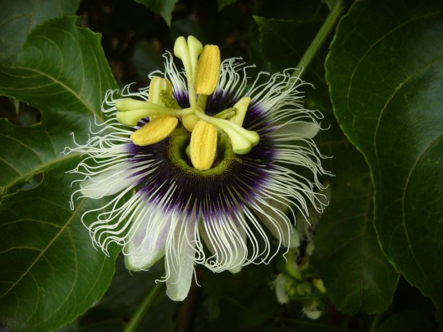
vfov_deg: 40.7
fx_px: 448
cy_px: 166
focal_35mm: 35
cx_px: 222
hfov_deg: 52.6
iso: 100
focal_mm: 5.8
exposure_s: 1/400
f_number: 2.8
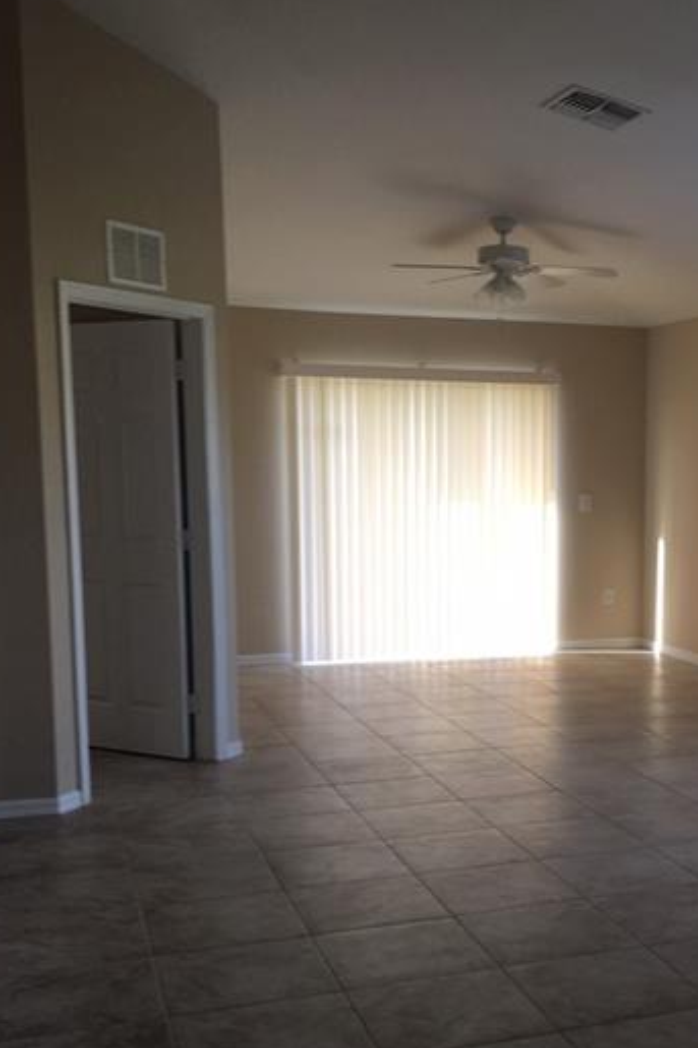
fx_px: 1310
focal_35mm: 45
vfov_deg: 43.3
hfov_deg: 29.2
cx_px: 562
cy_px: 651
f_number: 2.2
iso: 25
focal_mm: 4.15
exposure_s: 1/40
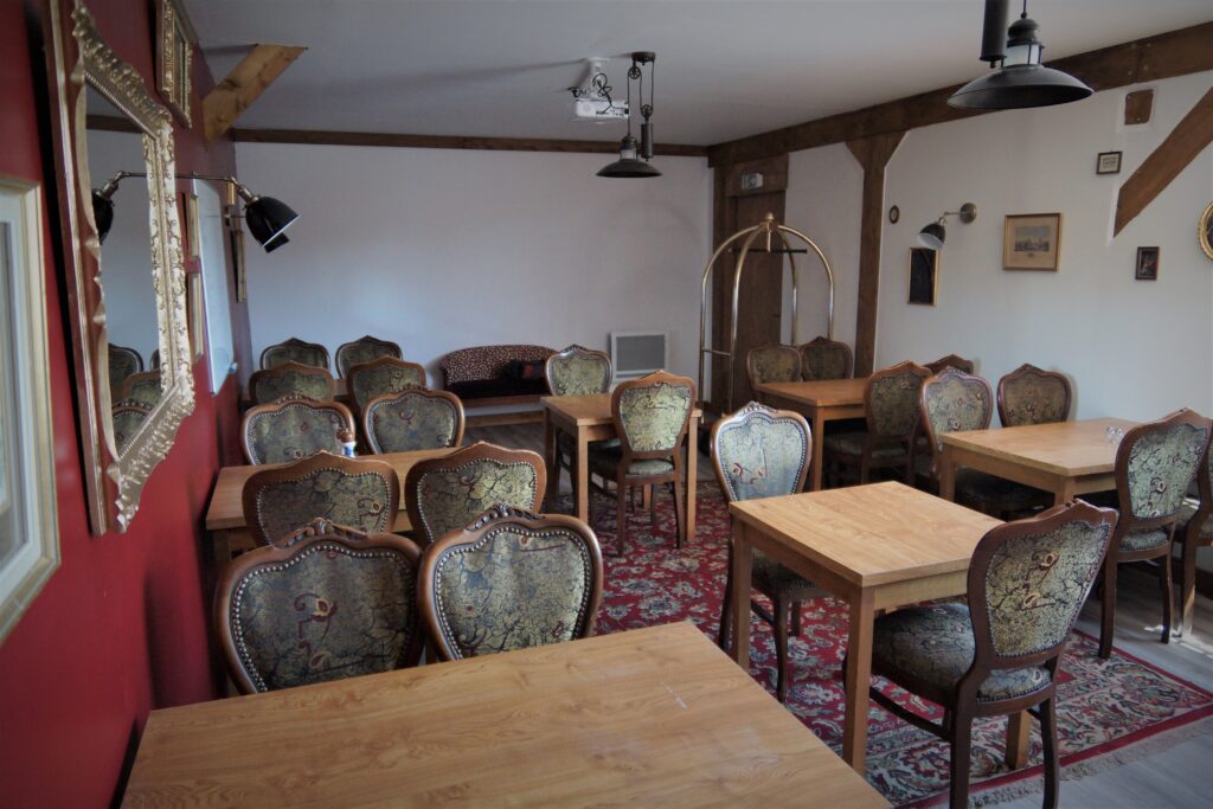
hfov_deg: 73.7
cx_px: 606
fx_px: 809
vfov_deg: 53.1
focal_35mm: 24
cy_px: 404
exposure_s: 1/200
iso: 1000
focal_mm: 16
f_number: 2.8
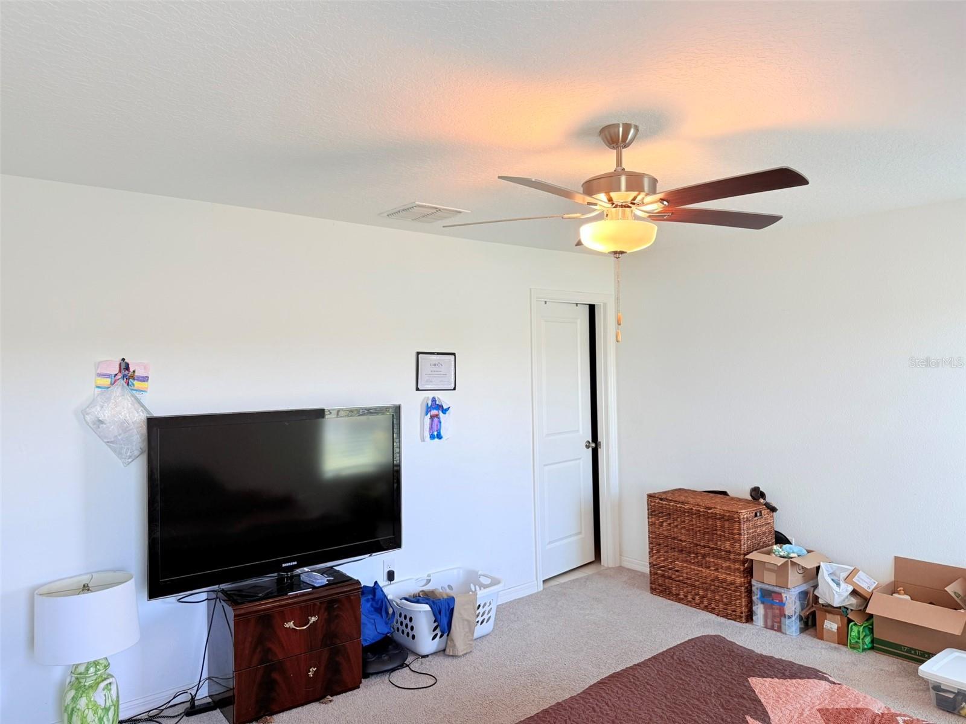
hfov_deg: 71.6
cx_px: 483
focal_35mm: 24
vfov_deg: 56.8
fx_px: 670
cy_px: 362
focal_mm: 6.76
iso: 125
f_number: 1.78
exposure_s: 1/120
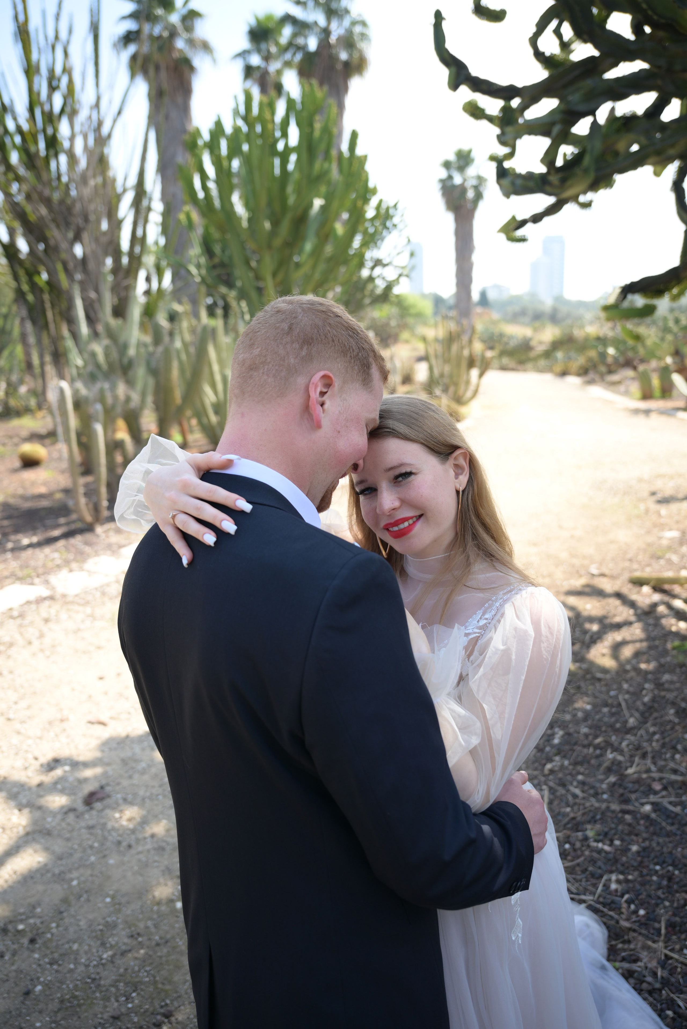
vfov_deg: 69.4
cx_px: 344
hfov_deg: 49.6
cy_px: 514
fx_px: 743
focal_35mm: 26
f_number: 2.8
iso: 100
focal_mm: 26
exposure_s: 1/500
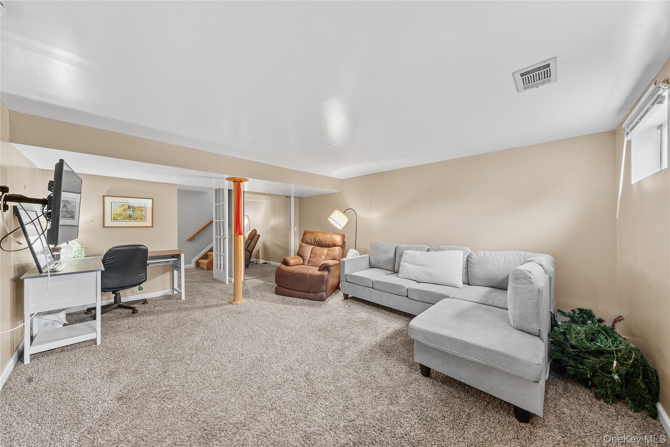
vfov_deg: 90.0
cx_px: 335
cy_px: 224
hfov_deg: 112.6
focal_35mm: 12
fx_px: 223
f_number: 9
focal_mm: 12
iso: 500
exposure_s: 1
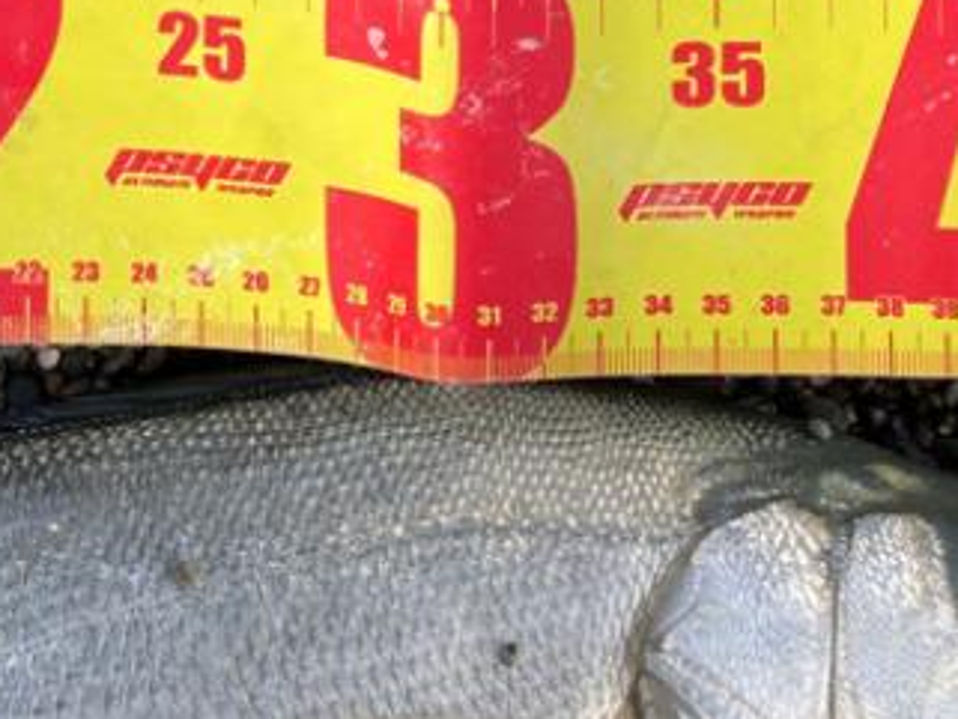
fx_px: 2243
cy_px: 558
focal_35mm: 81
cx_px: 140
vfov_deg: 18.1
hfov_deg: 23.6
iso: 32
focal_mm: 4.25
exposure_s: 1/1072
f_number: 1.8
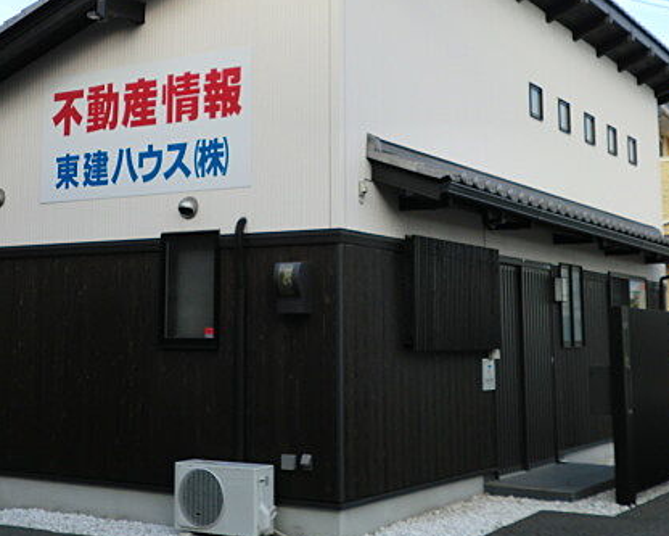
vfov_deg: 26.5
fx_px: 1129
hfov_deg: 32.9
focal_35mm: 57
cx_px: 256
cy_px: 159
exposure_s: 1/100
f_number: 3.9
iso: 50
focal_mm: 6.9
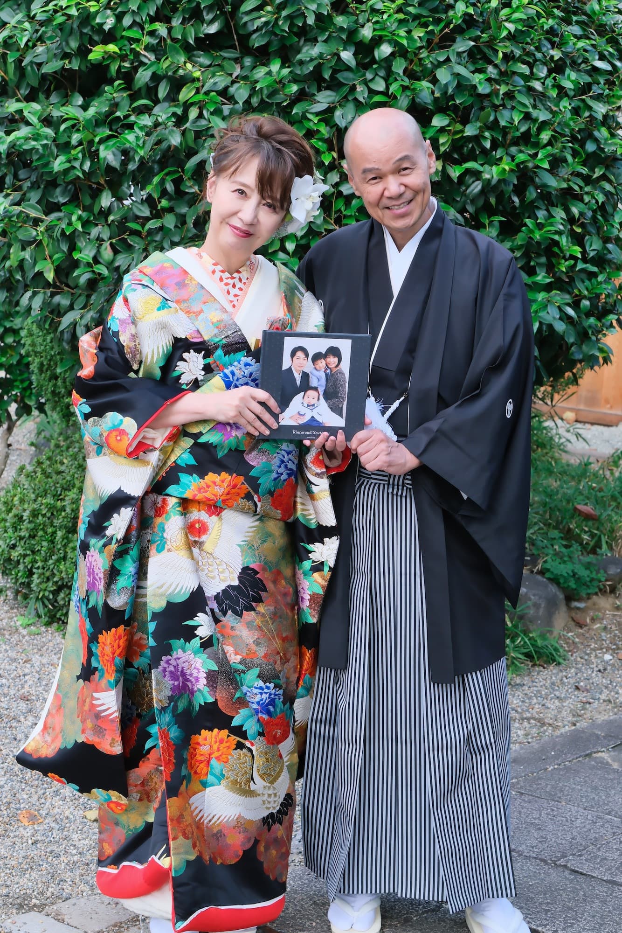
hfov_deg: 22.6
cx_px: 311
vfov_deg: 33.4
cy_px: 466
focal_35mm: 60
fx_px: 1554
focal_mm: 39.8
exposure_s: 1/250
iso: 800
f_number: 5.6
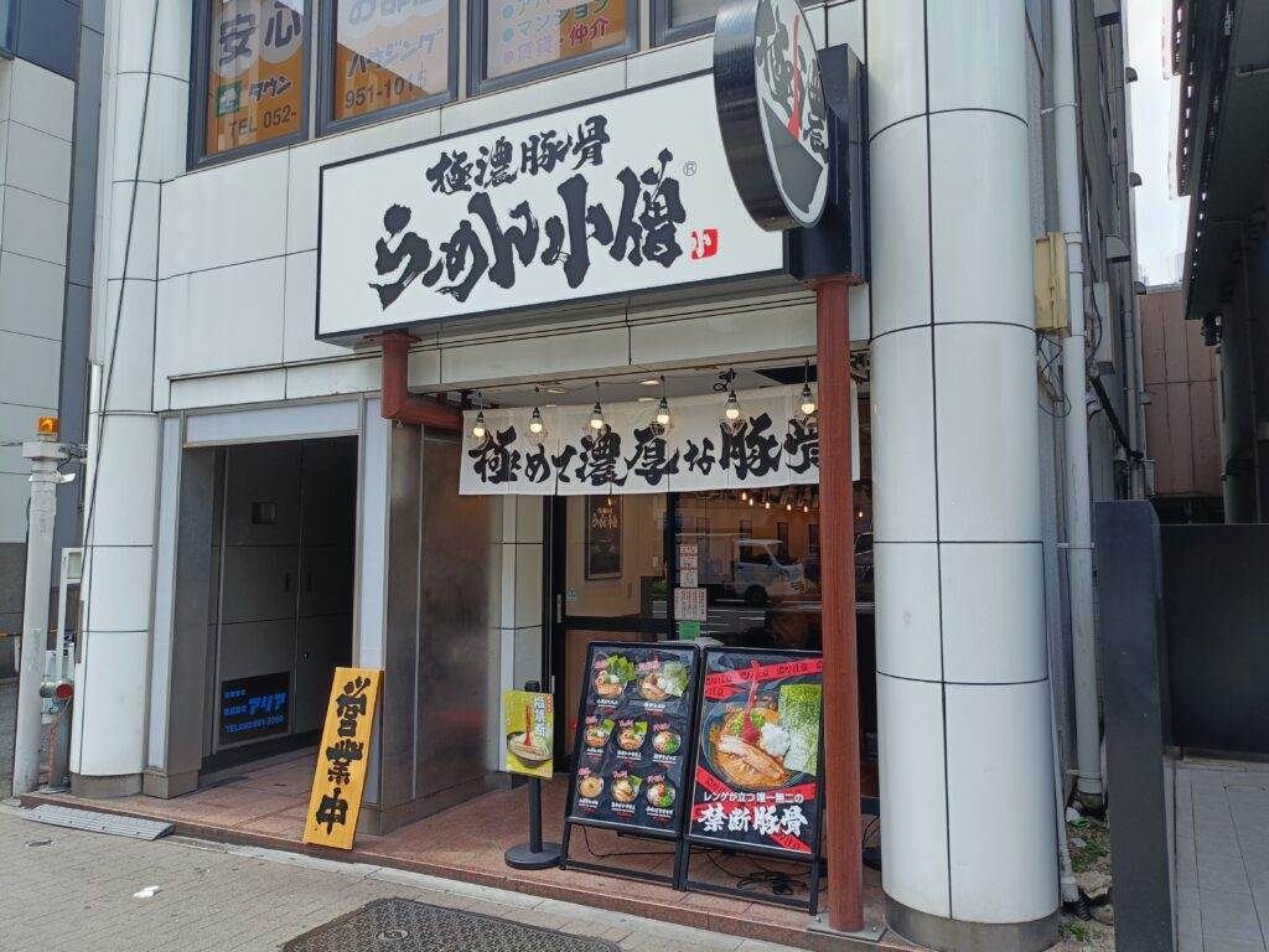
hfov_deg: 69.4
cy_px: 476
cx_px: 634
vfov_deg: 54.9
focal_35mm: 25
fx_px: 916
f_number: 1.7
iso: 50
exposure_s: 1/184
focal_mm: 4.7
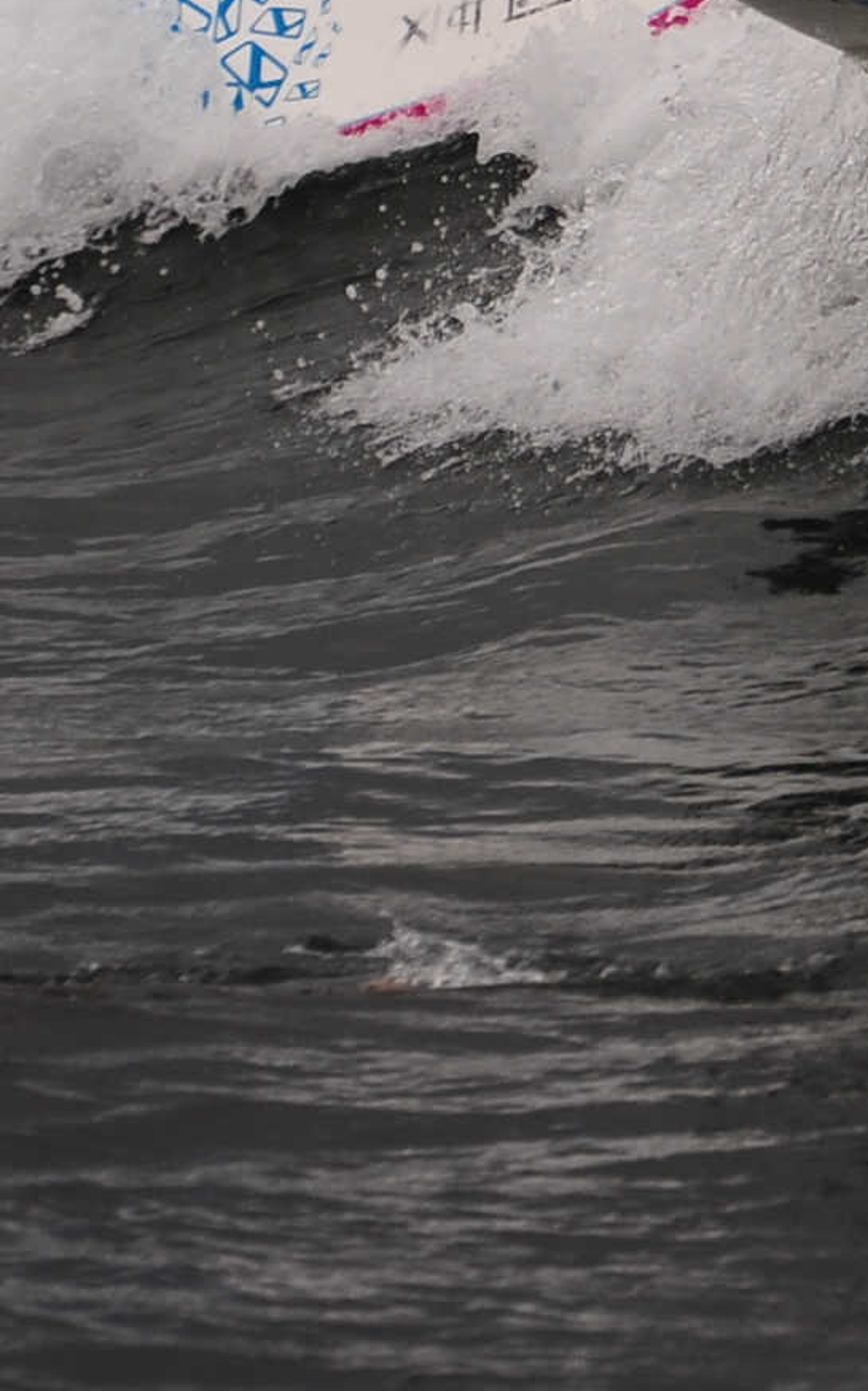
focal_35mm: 591
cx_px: 1274
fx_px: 22383
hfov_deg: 2.2
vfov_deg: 3.6
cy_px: -30
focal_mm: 105
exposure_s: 1/800
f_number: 5.6
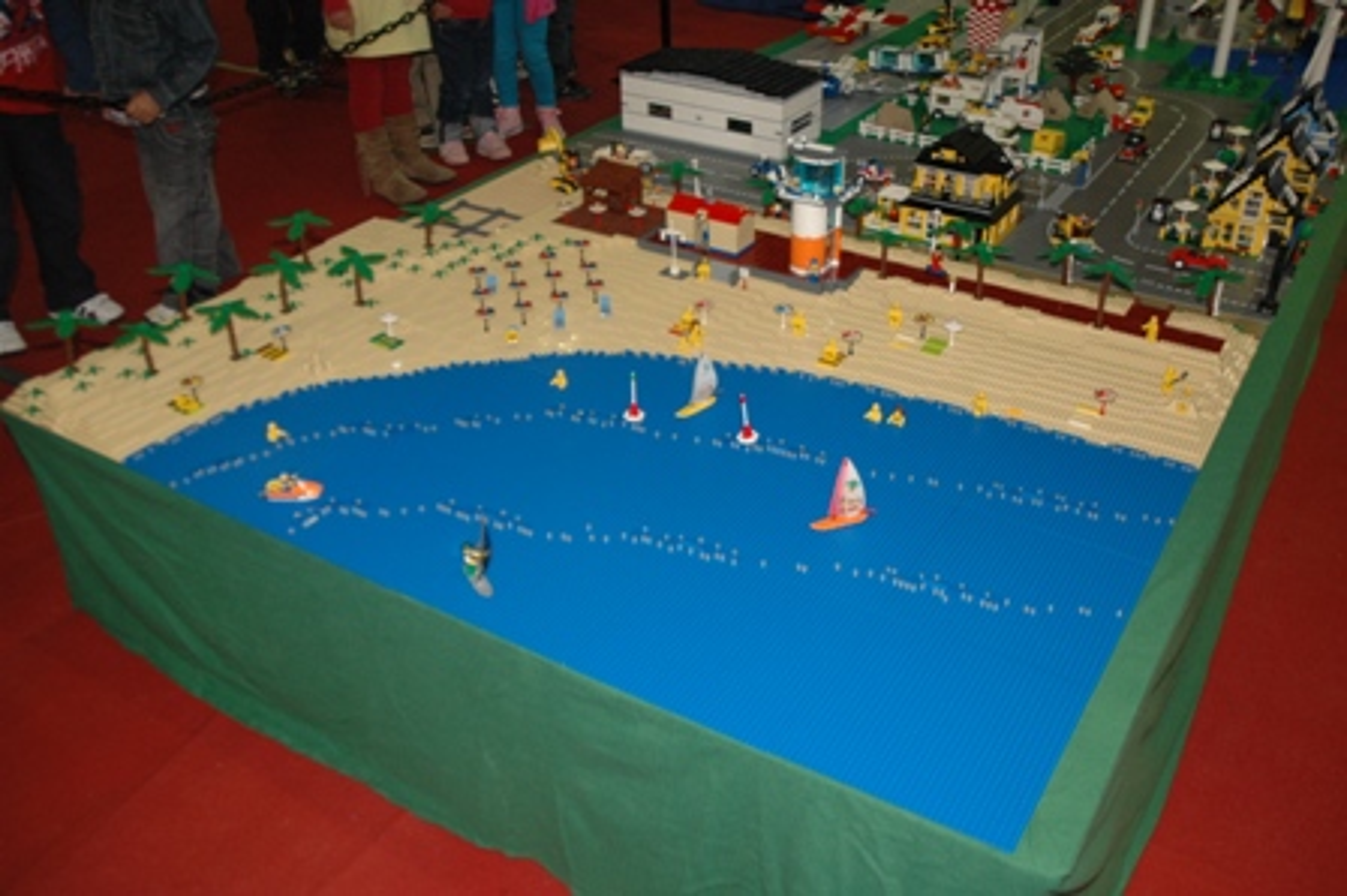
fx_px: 1234
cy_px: 448
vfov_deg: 39.9
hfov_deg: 57.3
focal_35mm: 33
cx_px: 674
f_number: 3.8
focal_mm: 22
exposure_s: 1/60
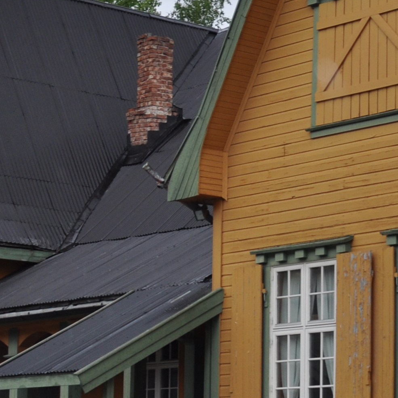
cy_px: 273
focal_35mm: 133
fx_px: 1730
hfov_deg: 12.7
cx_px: 530
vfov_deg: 13.1
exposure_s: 1/200
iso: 200
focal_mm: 24
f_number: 5.6
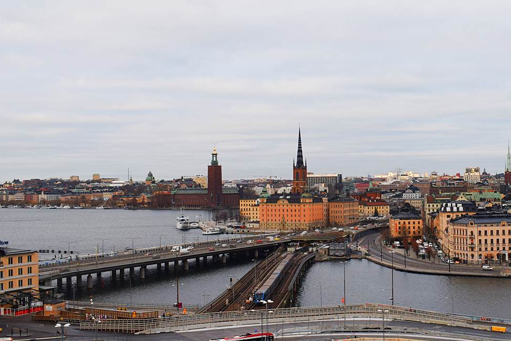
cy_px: 161
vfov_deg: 25.1
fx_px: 766
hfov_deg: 36.1
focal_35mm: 54
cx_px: 378
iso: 400
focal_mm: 22
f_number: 6.3
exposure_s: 1/160
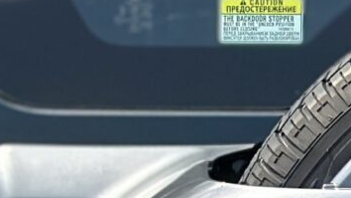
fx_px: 3518
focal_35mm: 378
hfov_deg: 5.7
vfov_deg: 3.2
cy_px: 214
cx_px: 512
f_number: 1.78
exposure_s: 1/2976
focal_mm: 6.86
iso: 80
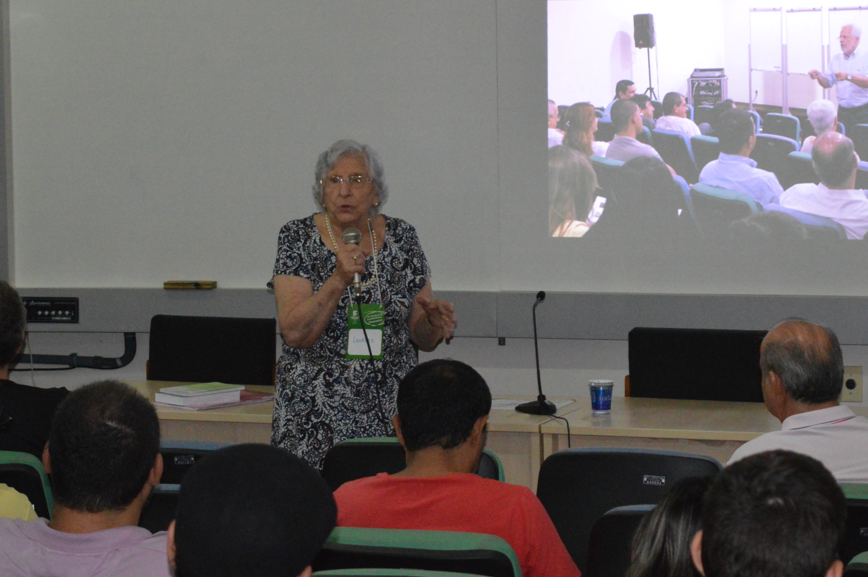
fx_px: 3252
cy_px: 133
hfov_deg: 15.2
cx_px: 557
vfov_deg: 10.1
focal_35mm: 135
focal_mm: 52
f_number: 5.6
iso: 2500
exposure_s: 1/60
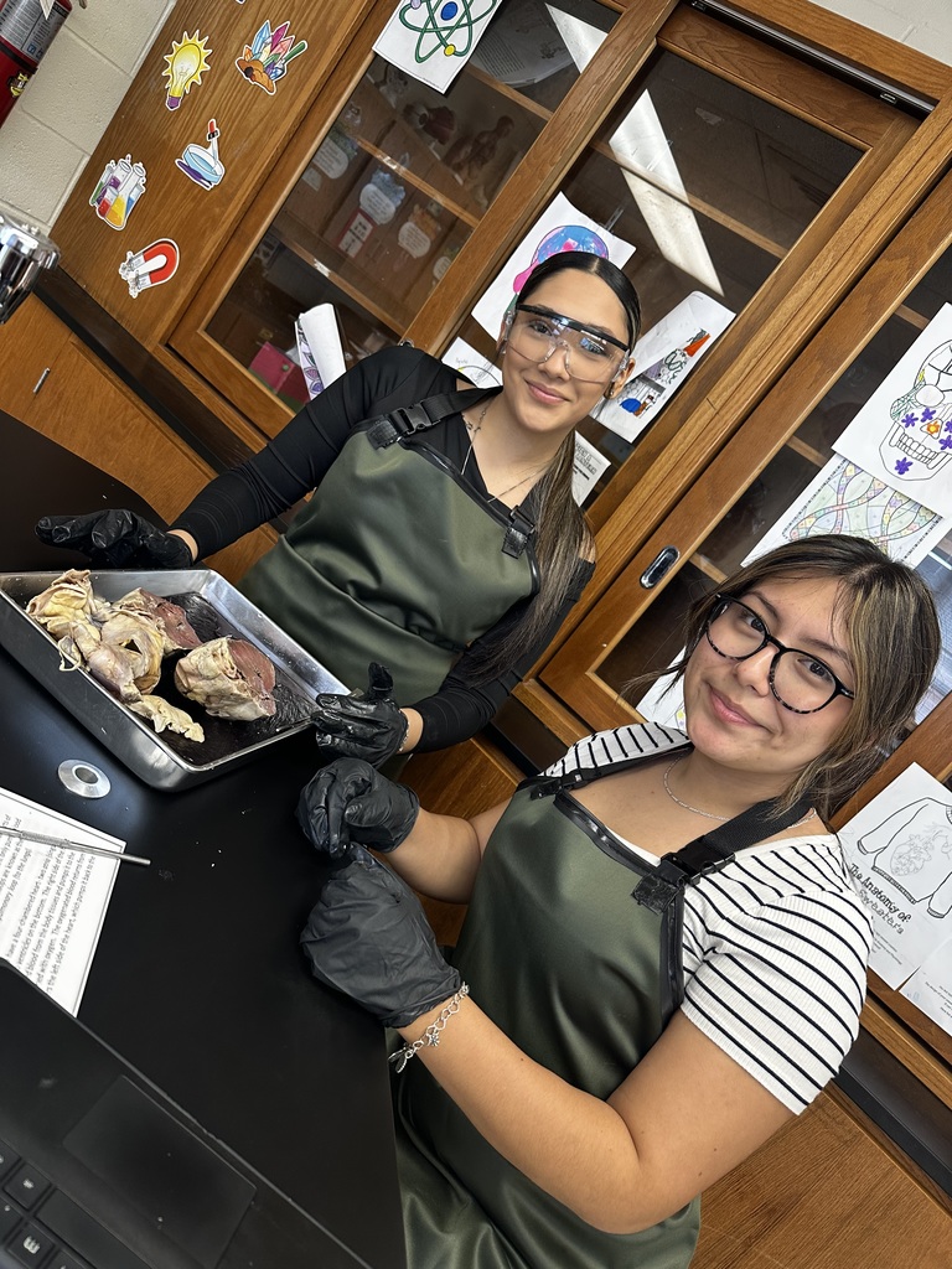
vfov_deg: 71.6
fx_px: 880
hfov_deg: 56.8
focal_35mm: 24
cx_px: 476
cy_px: 634
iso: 200
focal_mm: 6.86
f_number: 1.78
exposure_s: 1/60
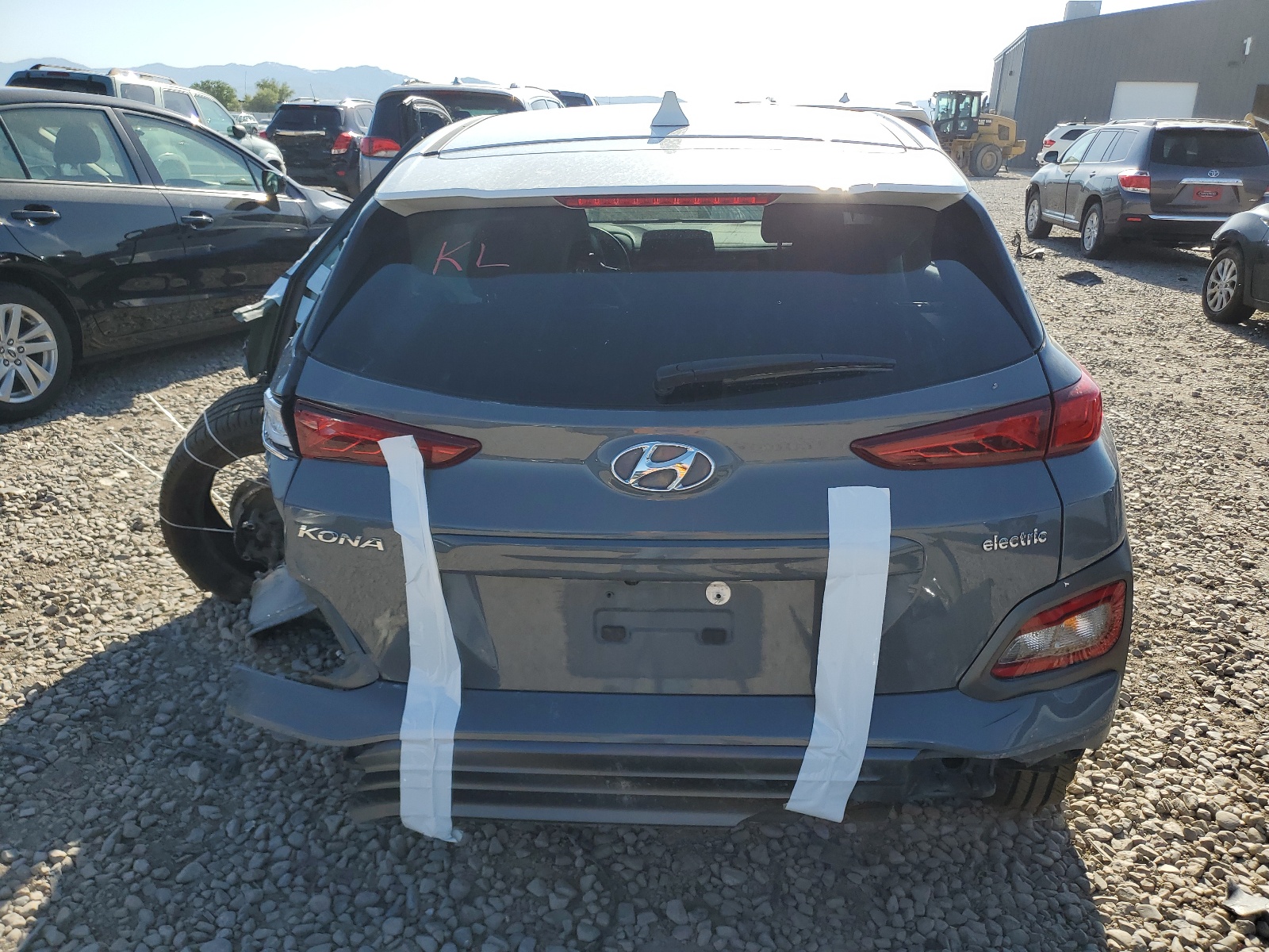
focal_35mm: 26
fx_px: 953
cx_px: 634
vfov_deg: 53.1
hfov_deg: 67.3
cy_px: 476
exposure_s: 1/2500
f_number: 1.5
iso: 50
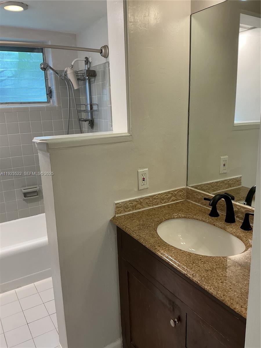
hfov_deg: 48.2
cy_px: 174
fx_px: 292
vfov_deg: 61.7
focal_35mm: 29
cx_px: 130
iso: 50
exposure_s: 1/60
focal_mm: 3
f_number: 1.8
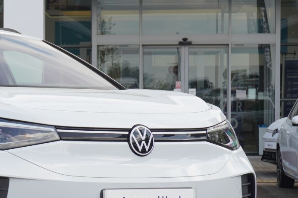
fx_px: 1149
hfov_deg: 14.4
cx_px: -30
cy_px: 129
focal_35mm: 139
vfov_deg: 9.8
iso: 160
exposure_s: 1/160
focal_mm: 40
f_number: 7.1
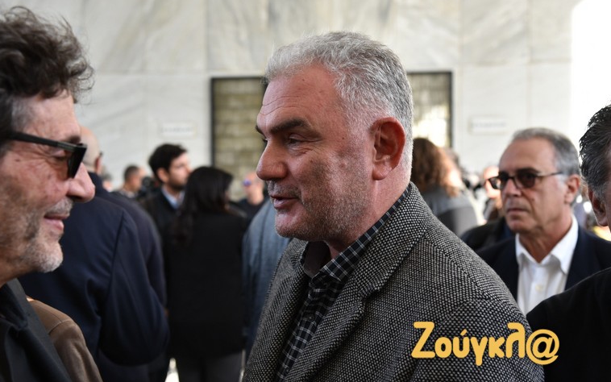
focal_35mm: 60
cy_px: 179
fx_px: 999
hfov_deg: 34.0
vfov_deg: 21.6
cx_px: 304
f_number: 5
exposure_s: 1/320
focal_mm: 58
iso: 560
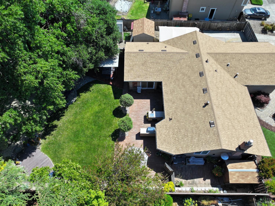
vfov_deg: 56.8
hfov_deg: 71.6
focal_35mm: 24
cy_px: 103
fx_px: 191
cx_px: 138
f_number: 2.8
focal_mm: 12.29
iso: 110
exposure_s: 1/1000
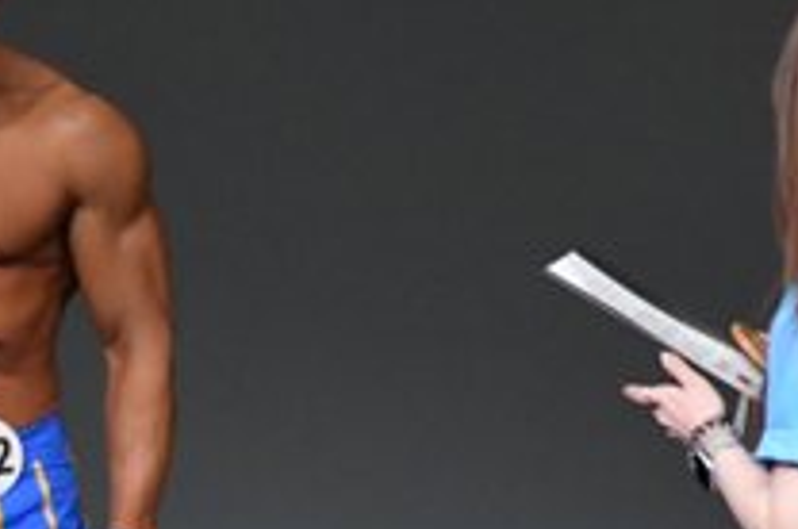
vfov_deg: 1.1
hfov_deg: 1.6
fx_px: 28506
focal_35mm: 1288
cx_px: -136
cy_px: 828
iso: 4000
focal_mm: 230
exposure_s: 1/400
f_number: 5.6
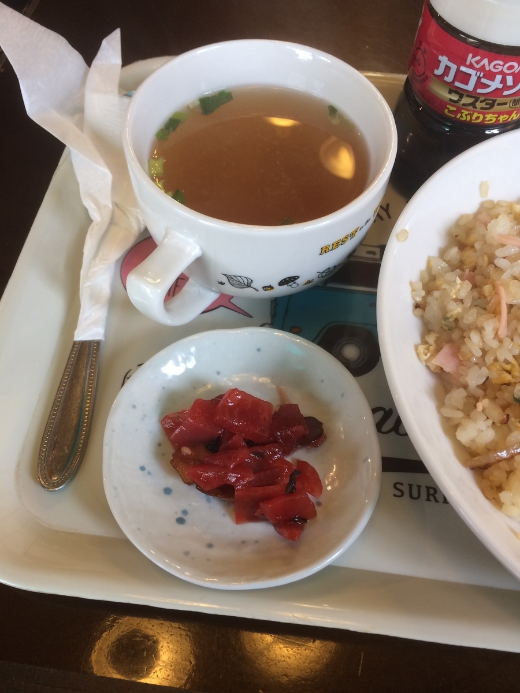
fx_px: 581
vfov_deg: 61.7
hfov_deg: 48.2
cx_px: 260
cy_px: 346
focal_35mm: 29
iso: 64
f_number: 2.2
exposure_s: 1/30
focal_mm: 4.15
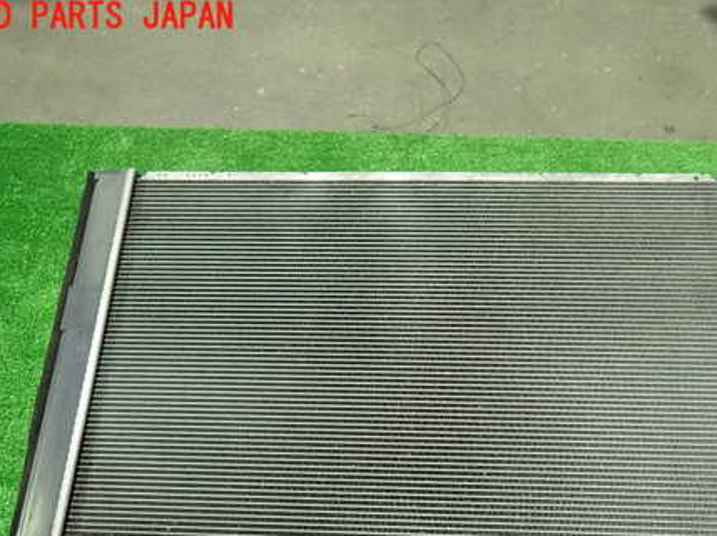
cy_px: 372
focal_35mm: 35
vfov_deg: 40.0
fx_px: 724
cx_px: 431
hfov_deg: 52.3
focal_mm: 4.5
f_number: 2
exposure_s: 1/20
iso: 800
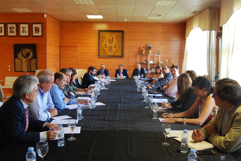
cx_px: 120
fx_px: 231
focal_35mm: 34
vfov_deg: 38.5
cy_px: 80
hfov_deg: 55.1
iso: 400
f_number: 3.8
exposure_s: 1/15
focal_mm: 23
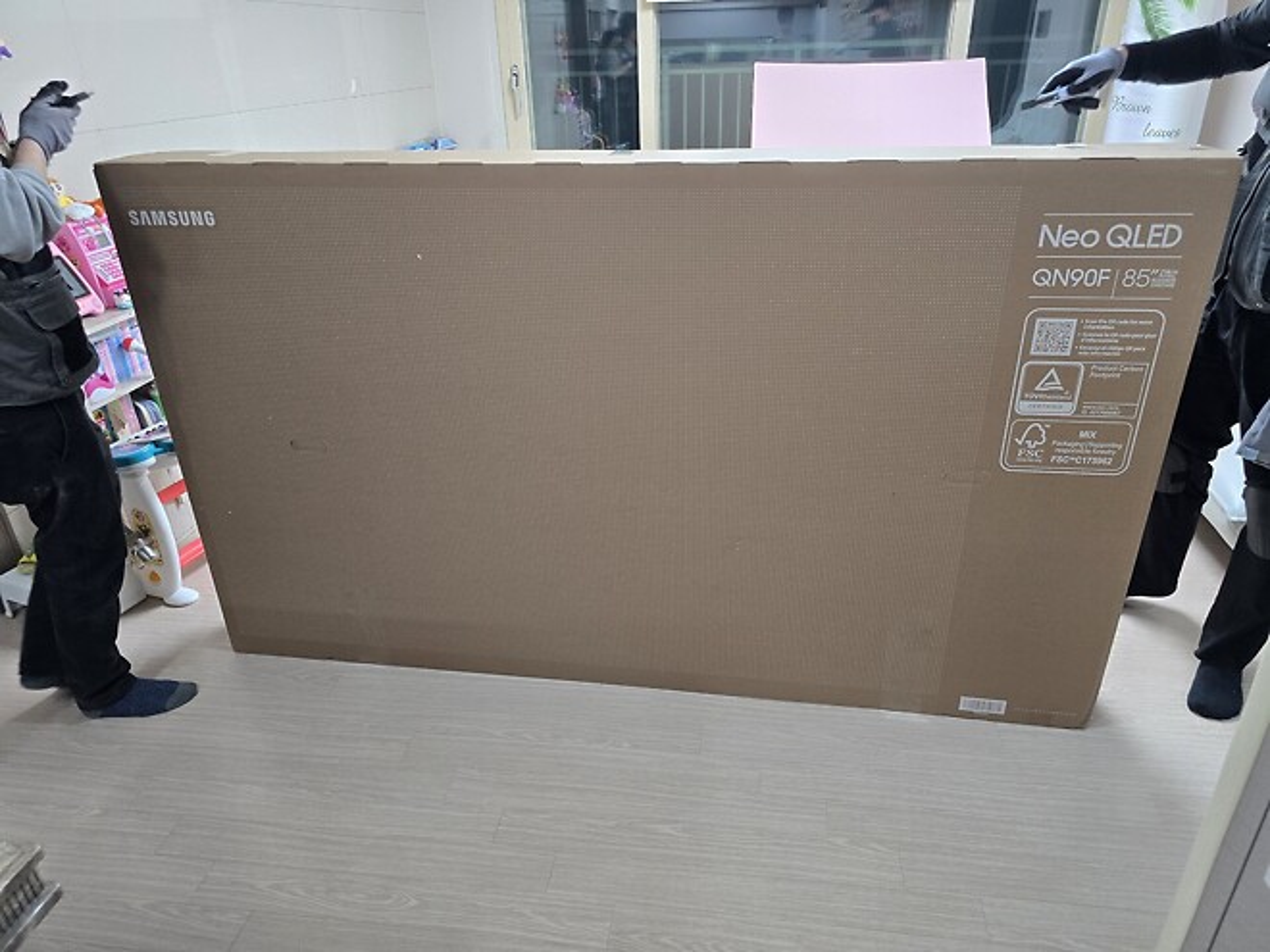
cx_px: 635
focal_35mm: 23
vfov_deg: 58.9
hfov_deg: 73.9
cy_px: 476
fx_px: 844
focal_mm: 6.3
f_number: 1.7
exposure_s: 1/120
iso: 250
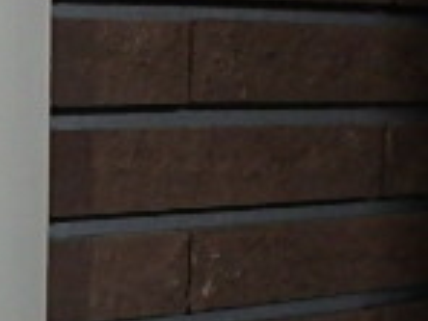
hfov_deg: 17.3
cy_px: 260
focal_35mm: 91
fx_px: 1125
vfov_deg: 16.1
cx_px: -359
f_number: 3.5
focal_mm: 3.7
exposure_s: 1/30
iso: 640
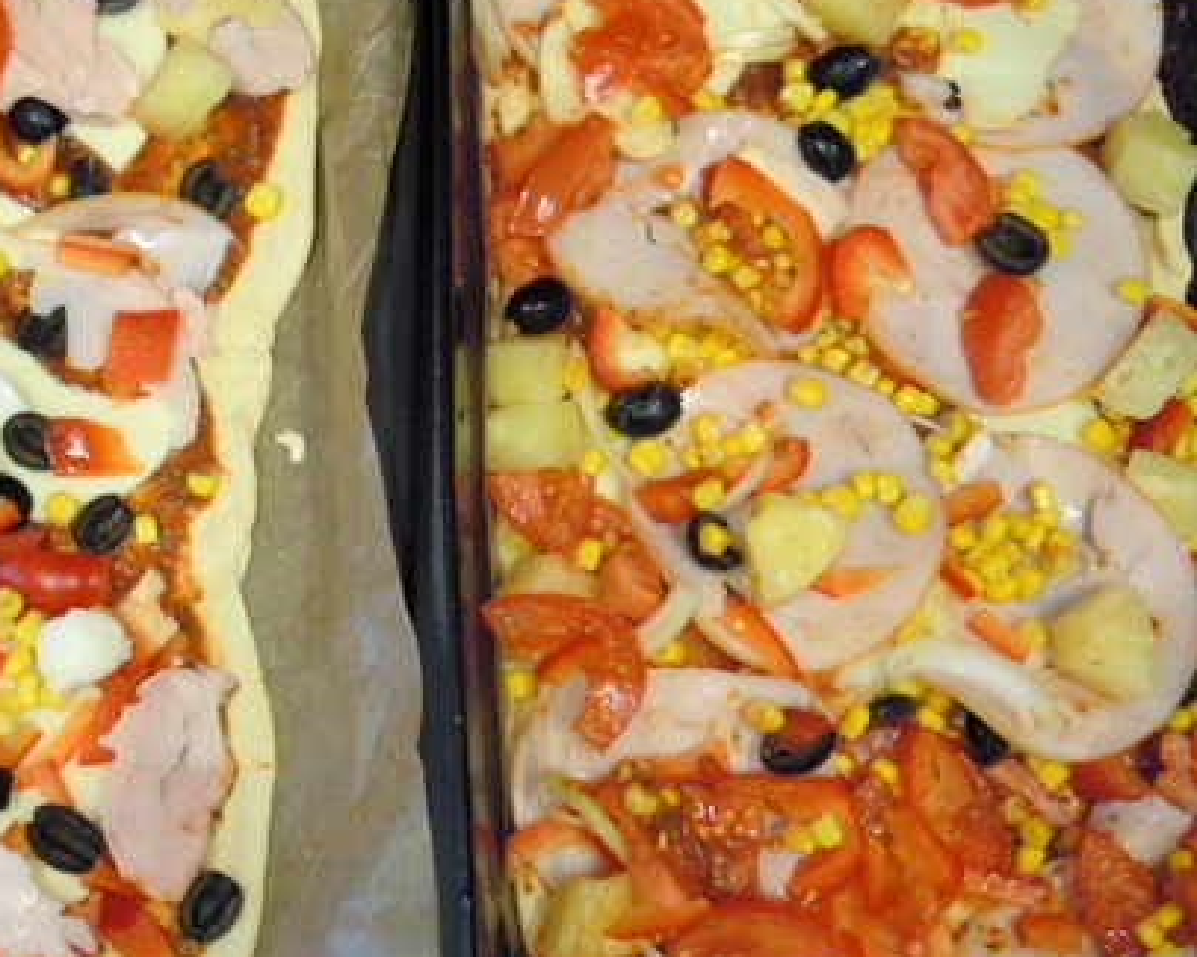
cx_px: 254
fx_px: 1913
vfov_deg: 28.1
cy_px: 535
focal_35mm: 54
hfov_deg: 33.8
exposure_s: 1/30
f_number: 2.7
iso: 100
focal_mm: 5
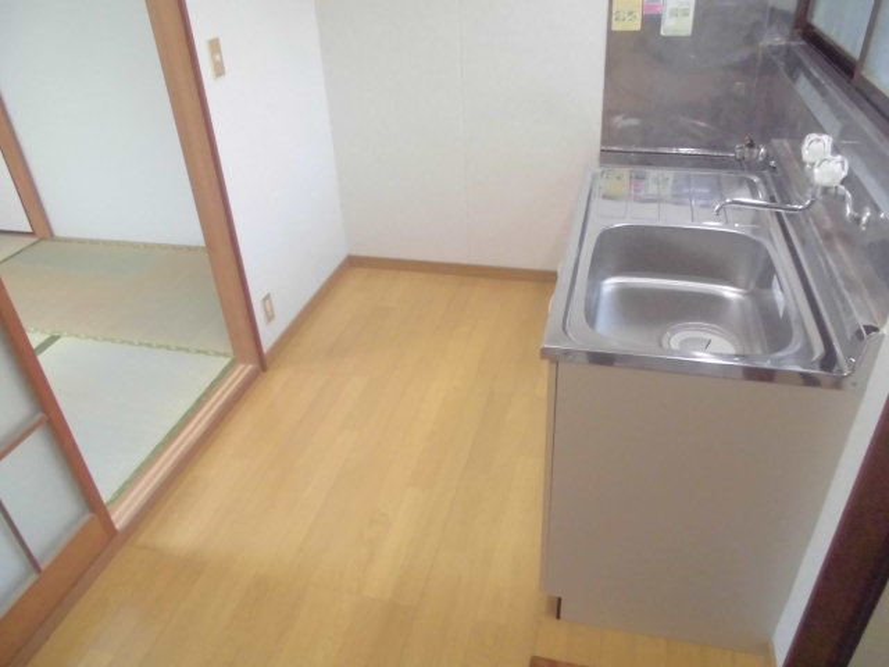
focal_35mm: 26
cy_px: 334
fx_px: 668
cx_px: 444
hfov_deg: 67.3
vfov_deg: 53.1
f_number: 3.5
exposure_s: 1/30
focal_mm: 4.6
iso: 800
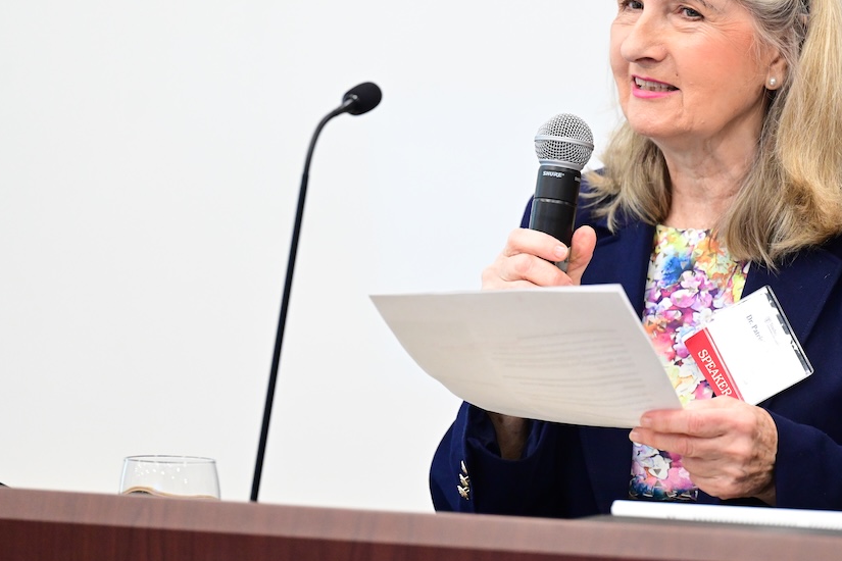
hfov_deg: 7.1
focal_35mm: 291
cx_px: 589
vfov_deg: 4.7
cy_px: 196
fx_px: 6806
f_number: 3.5
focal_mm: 200
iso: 4000
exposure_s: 1/320
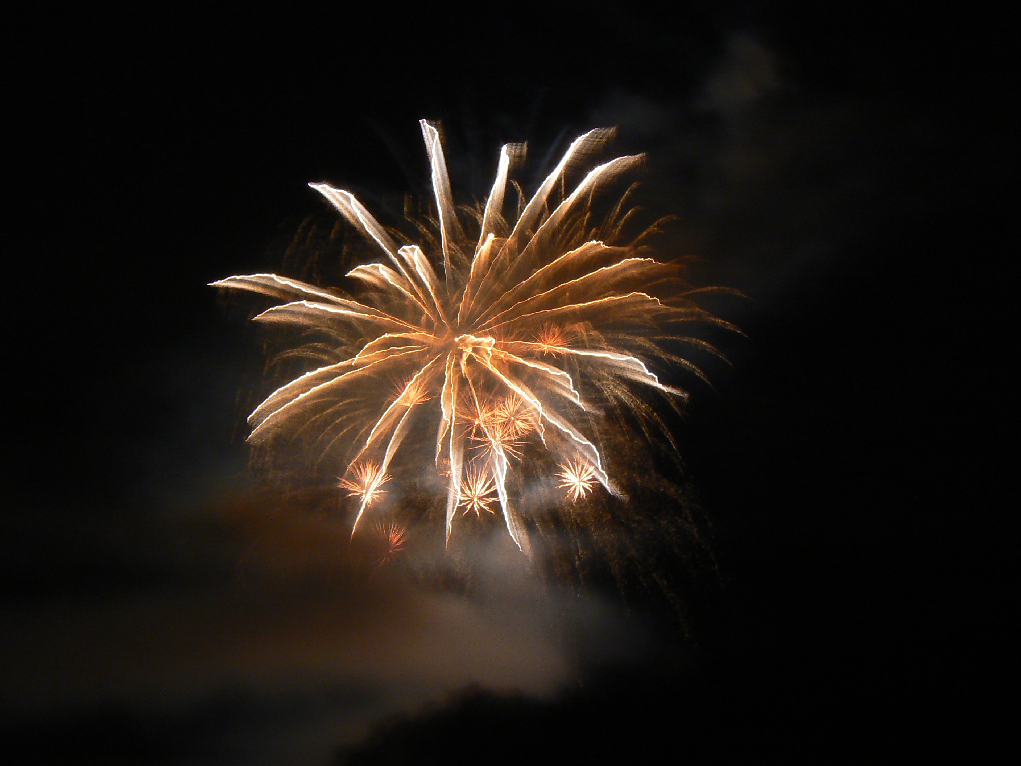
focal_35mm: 273
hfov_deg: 7.3
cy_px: 383
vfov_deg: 5.4
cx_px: 510
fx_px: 8052
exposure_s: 6
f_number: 8
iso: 100
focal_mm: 45.4
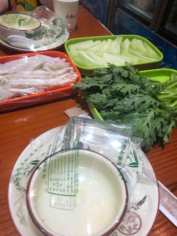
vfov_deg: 63.4
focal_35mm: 28
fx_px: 191
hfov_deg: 49.8
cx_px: 88
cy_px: 118
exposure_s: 1/33
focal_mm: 4
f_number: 1.8
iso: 32
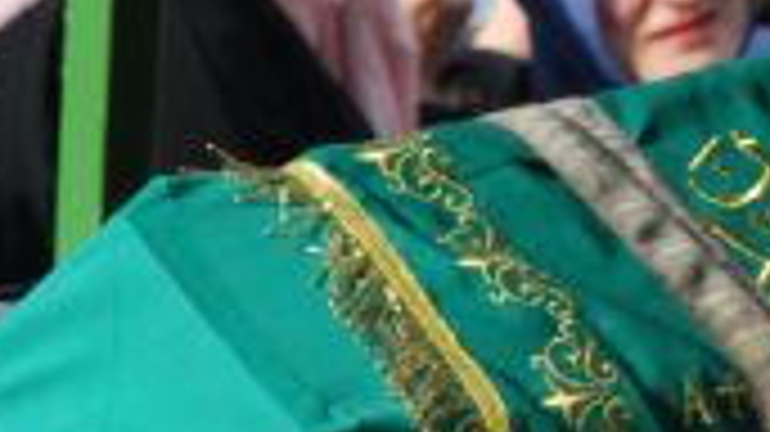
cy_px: -270
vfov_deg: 1.5
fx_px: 16244
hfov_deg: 2.7
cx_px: 1049
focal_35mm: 796
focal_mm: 135
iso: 1000
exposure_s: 1/640
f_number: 6.3
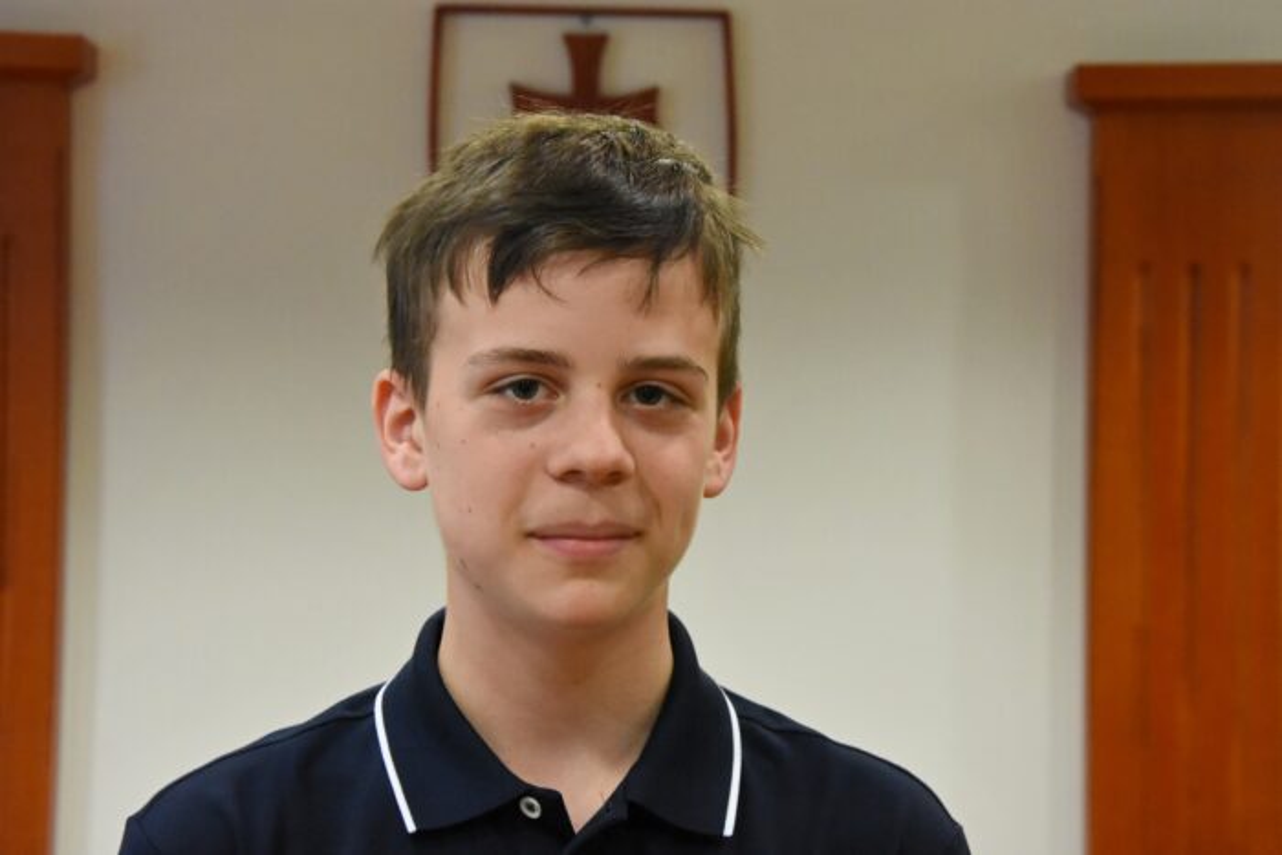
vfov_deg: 15.7
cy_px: 428
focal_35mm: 87
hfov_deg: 23.4
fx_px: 3099
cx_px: 641
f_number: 9
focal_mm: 58
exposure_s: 1/125
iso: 7200
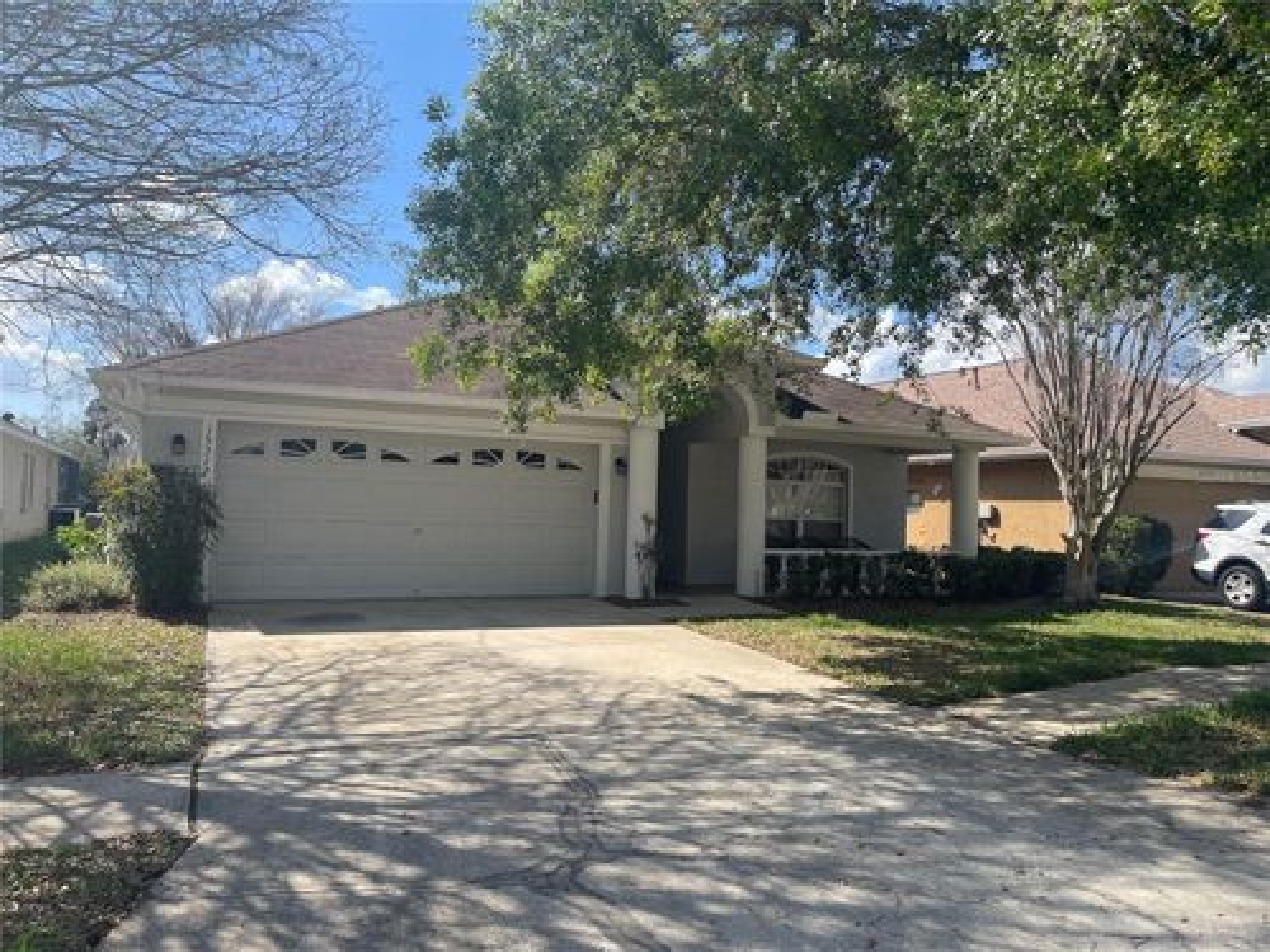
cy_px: 476
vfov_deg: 54.9
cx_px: 635
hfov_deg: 69.4
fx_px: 917
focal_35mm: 25
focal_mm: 5.1
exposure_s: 1/2387
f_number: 1.6
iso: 32
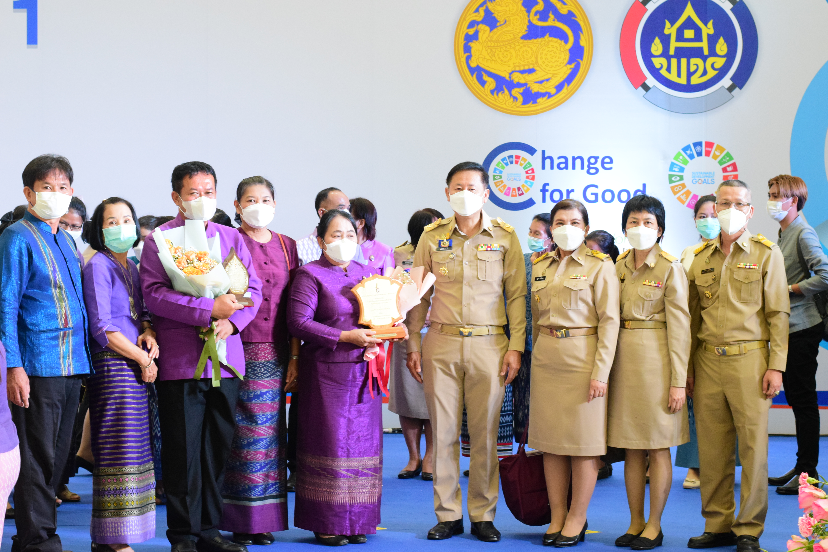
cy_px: 276
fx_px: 1725
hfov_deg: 27.0
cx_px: 414
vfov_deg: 18.2
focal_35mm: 75
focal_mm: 50
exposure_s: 1/200
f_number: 6.3
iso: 3200
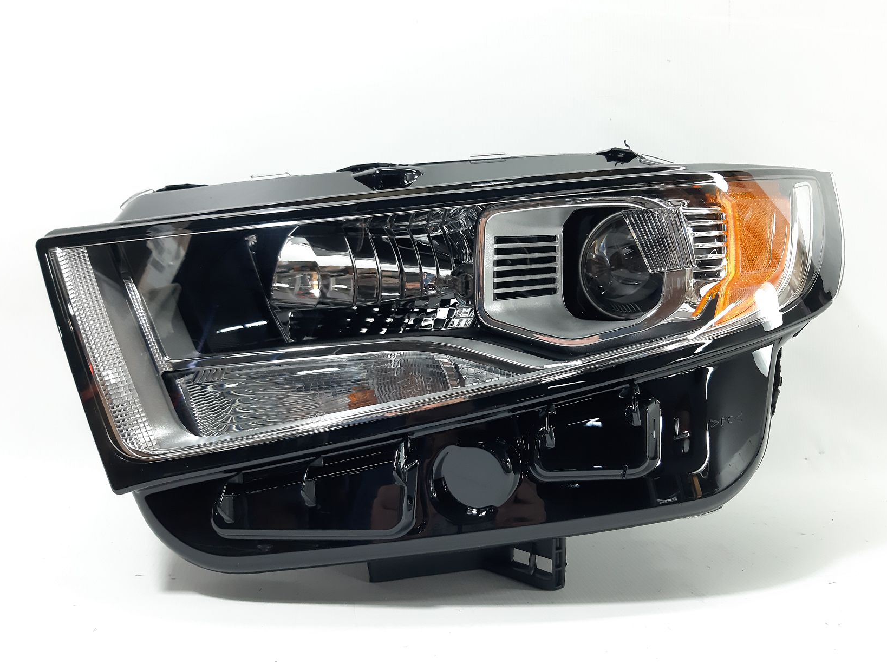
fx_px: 718
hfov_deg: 63.4
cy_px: 332
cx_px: 444
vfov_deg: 49.8
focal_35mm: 28
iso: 125
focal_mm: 3.93
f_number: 1.7
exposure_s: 1/50
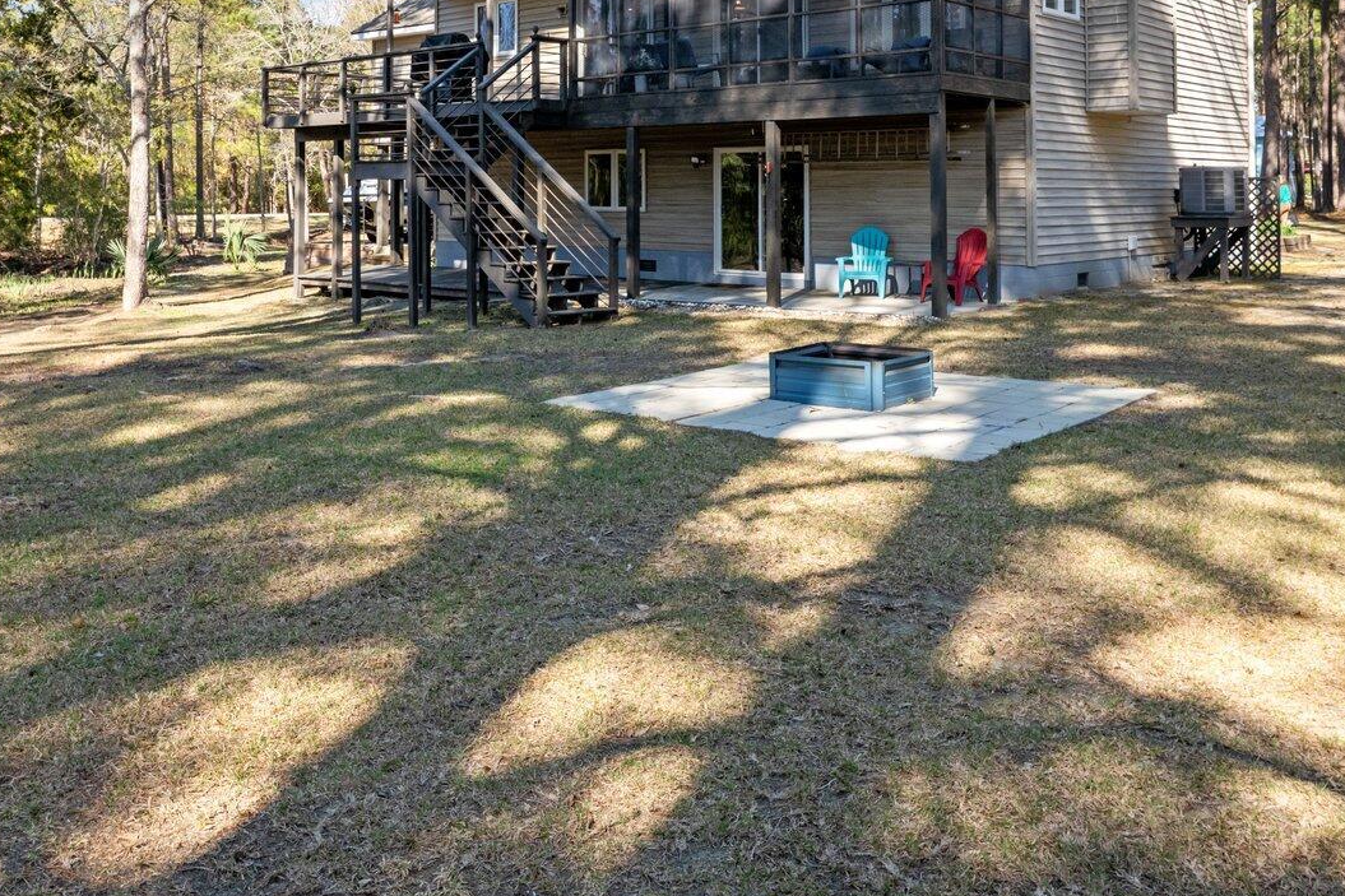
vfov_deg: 37.0
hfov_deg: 57.1
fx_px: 1233
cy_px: 63
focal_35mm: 33
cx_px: 599
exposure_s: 1/250
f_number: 9
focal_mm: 17
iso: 320
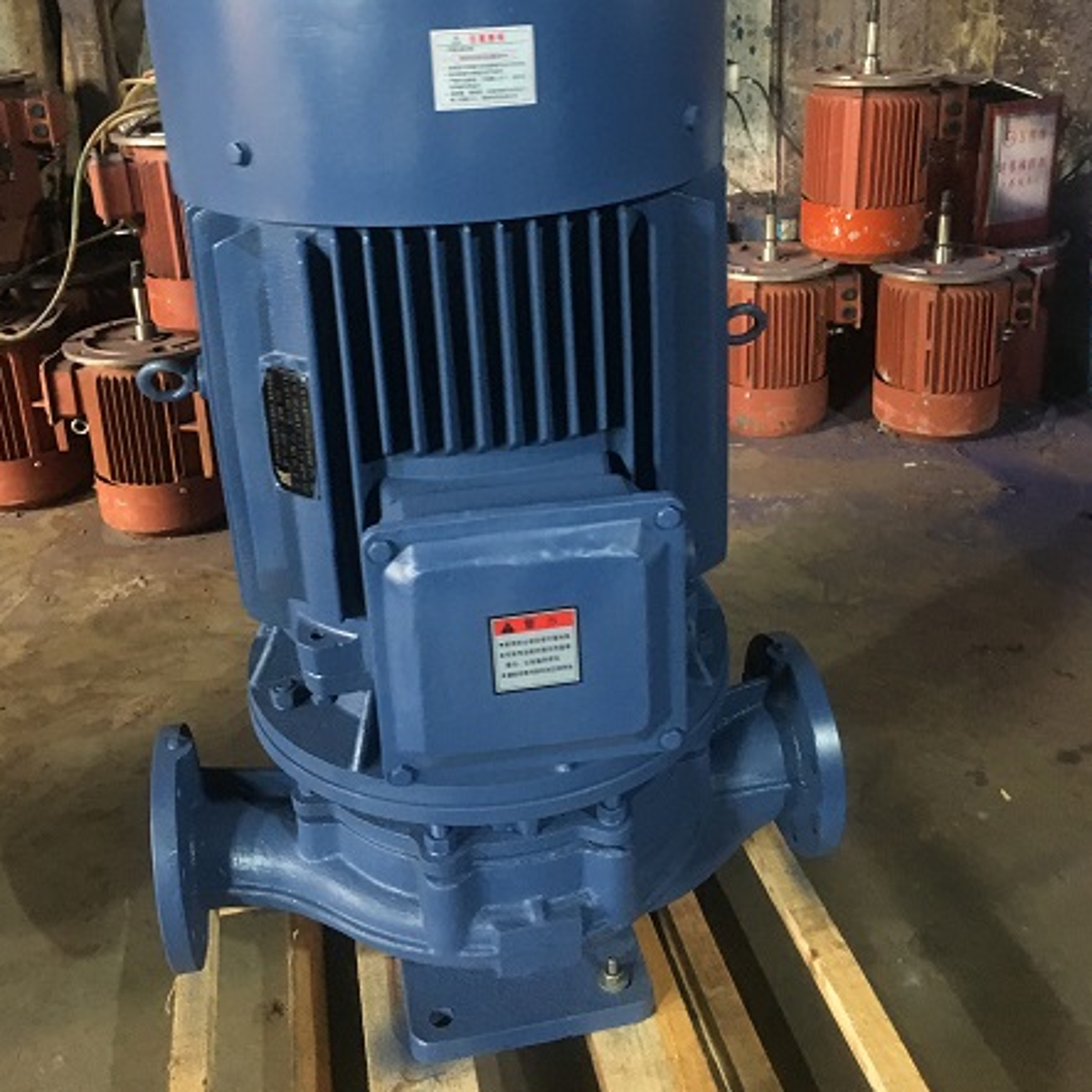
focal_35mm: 35
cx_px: 542
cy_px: 369
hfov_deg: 47.2
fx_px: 1249
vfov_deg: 46.5
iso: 200
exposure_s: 1/17
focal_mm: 4.15
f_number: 2.2
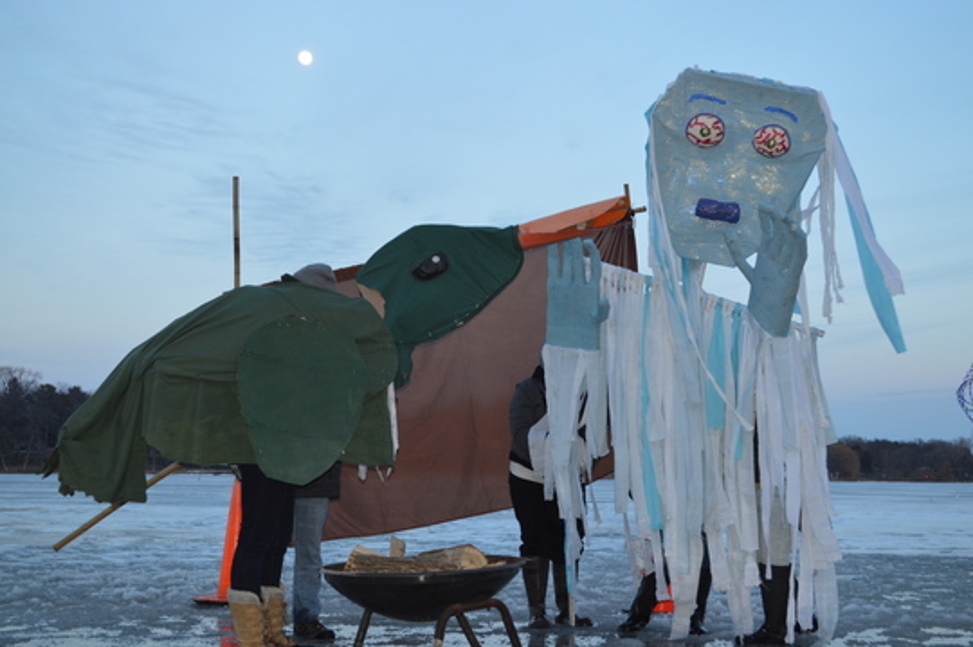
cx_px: 486
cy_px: 324
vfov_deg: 26.4
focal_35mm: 51
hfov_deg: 38.9
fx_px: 1377
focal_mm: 34
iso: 400
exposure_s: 1/80
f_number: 5
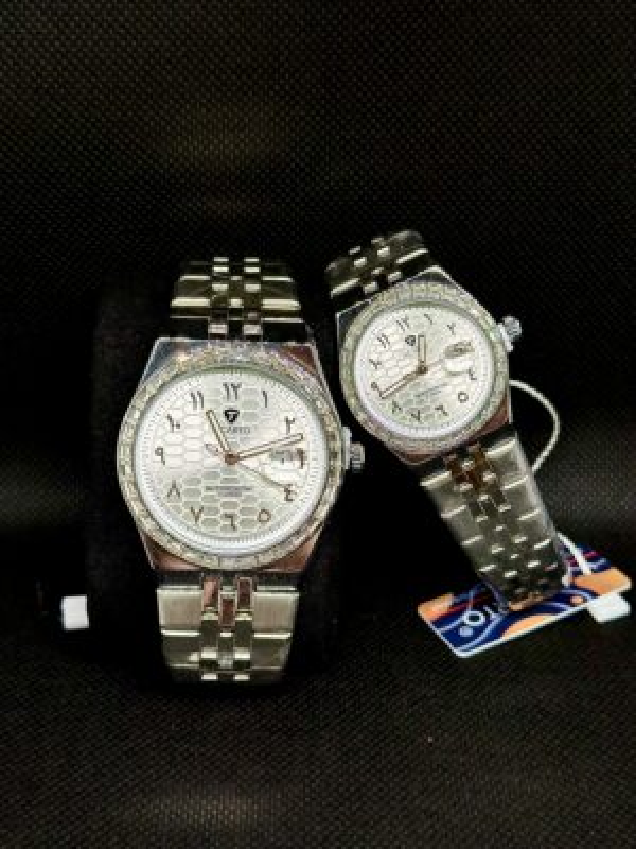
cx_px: 318
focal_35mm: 48
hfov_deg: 30.3
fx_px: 1176
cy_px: 424
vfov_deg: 39.7
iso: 64
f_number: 1.78
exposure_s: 1/121
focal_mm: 6.86
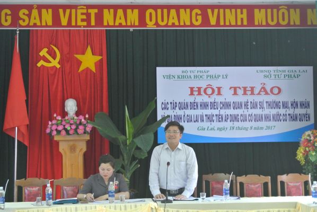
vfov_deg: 16.9
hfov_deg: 25.0
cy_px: 106
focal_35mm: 81
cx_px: 158
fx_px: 714
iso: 1100
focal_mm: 30
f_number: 5.6
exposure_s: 1/15
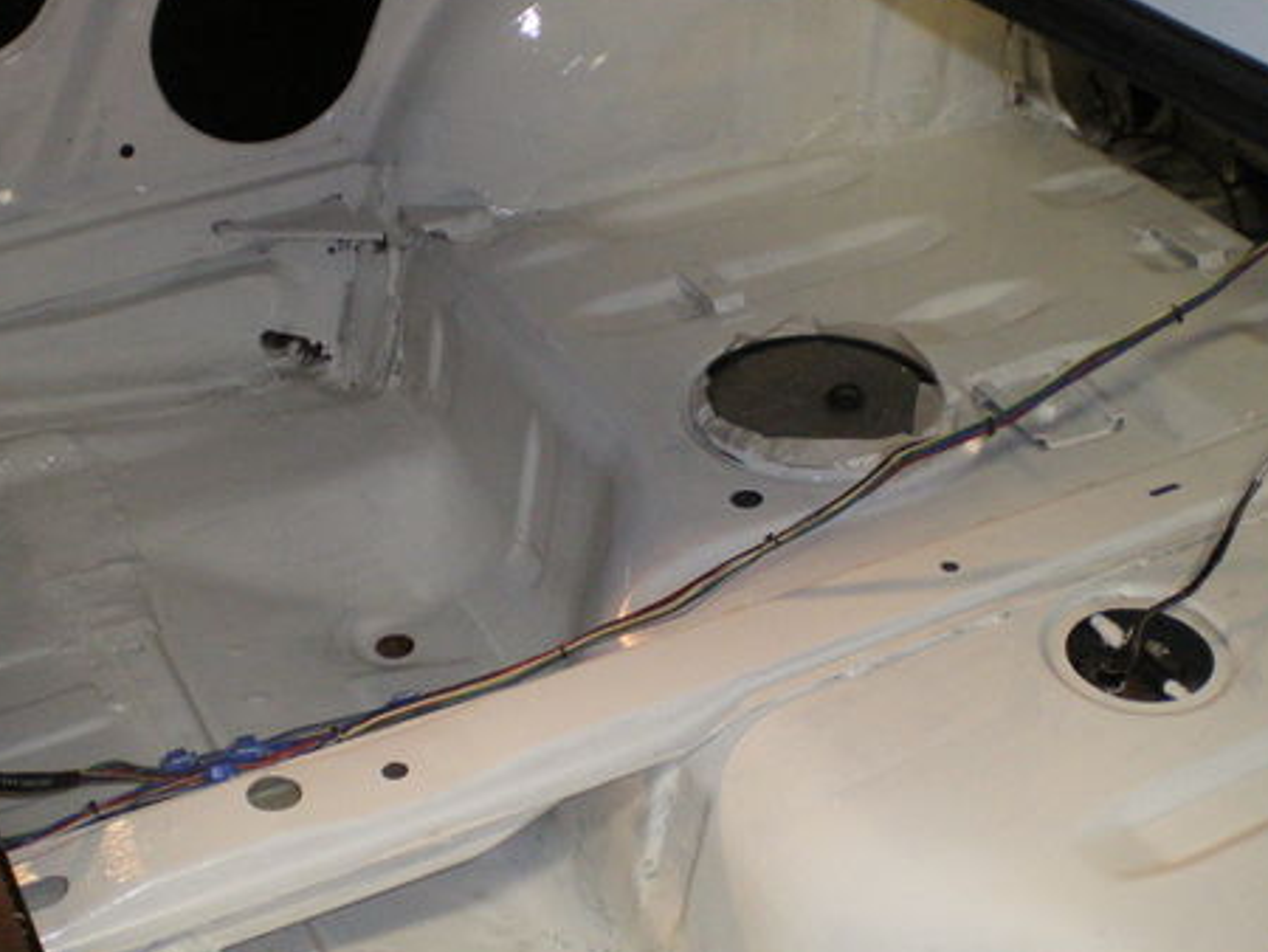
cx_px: 631
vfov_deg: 27.0
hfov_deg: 35.5
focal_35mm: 54
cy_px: 544
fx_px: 1979
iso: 400
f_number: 3.1
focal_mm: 6.3
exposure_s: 1/50
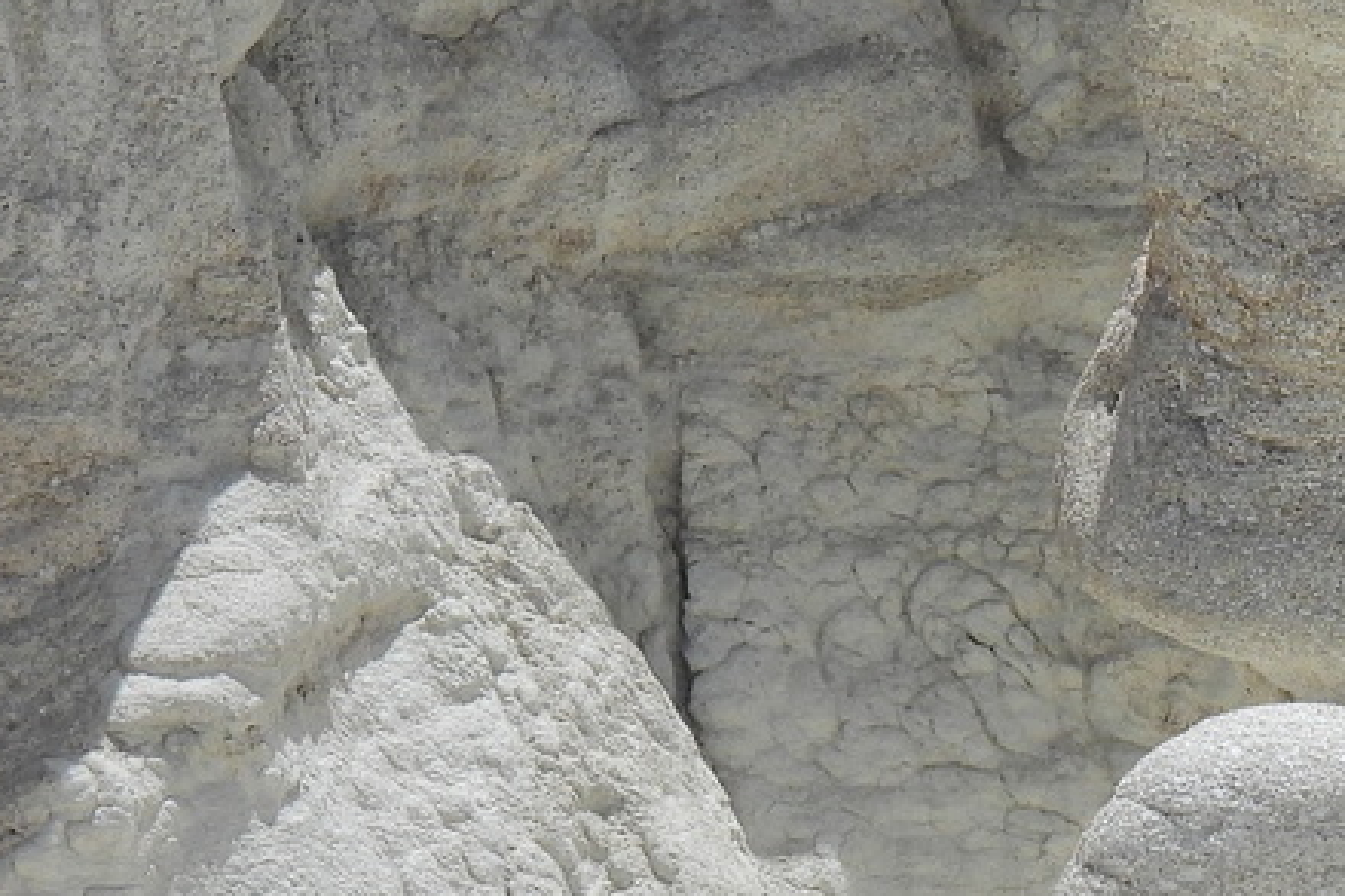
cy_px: 254
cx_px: 1278
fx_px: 39586
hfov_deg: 1.9
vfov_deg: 1.3
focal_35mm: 1060
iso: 100
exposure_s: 1/1000
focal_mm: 62.5
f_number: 5
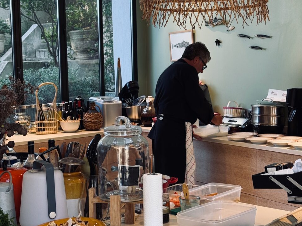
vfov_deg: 28.6
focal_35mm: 51
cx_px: 143
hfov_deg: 37.5
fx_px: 445
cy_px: 113
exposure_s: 1/100
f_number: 1.78
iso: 64
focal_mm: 6.76
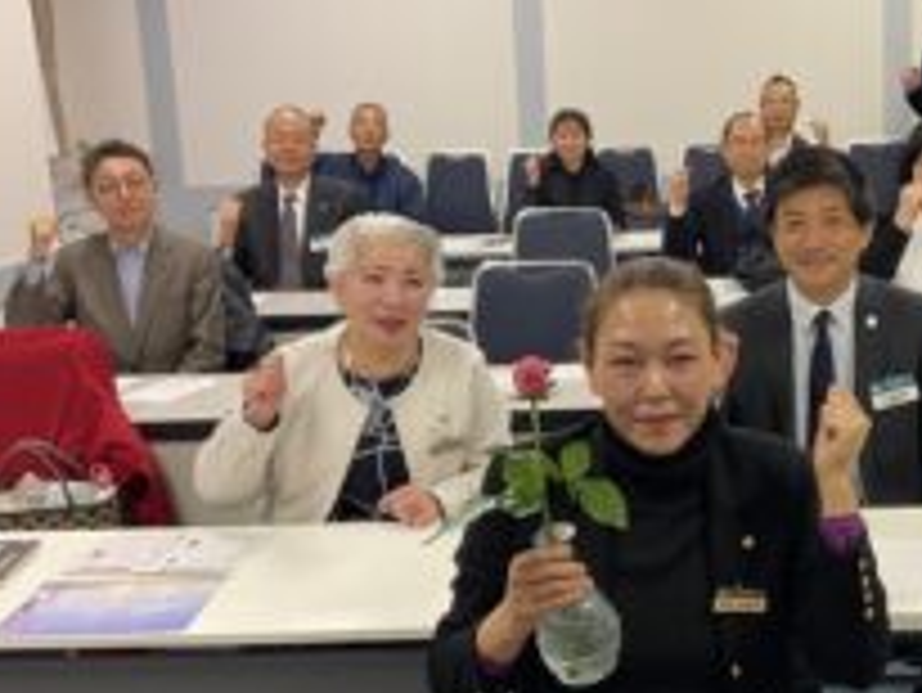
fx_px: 1412
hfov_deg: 35.4
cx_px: 686
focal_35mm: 53
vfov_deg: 27.5
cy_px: 304
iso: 64
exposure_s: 1/50
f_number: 1.8
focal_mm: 3
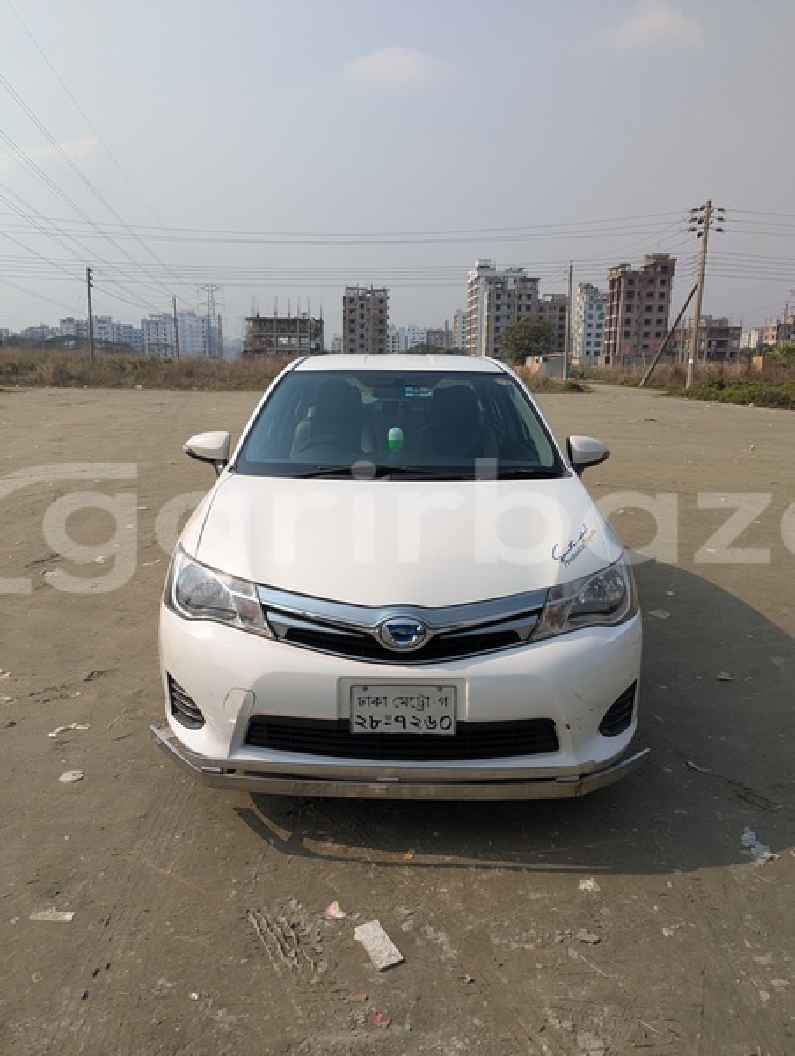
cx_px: 398
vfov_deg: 71.5
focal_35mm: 24
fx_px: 733
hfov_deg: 57.0
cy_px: 528
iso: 47
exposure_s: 1/2695
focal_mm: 6.81
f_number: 1.85
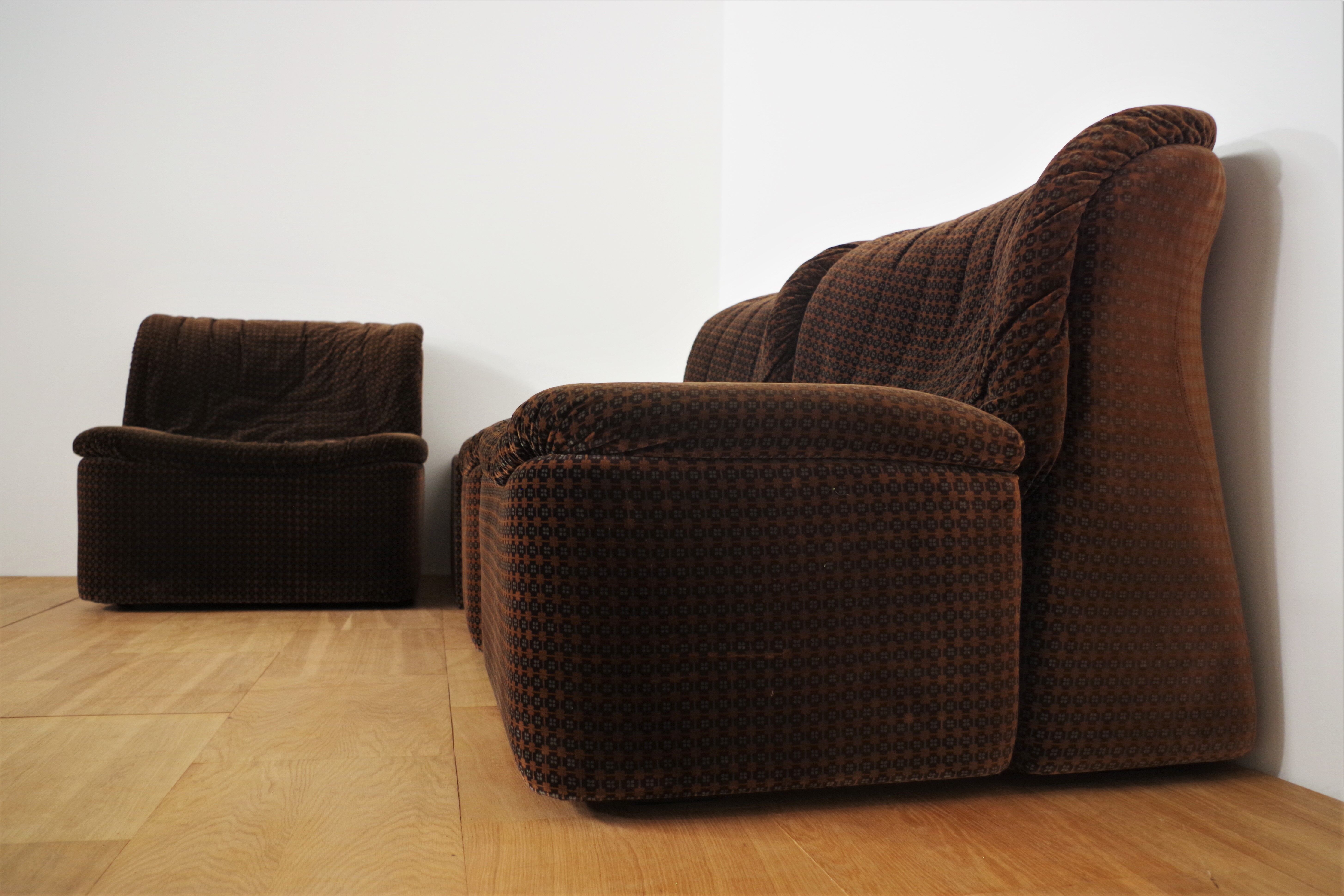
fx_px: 1120
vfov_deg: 43.6
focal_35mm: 30
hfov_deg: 61.9
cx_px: 672
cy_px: 448
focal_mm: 20
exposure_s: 1/60
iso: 800
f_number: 4
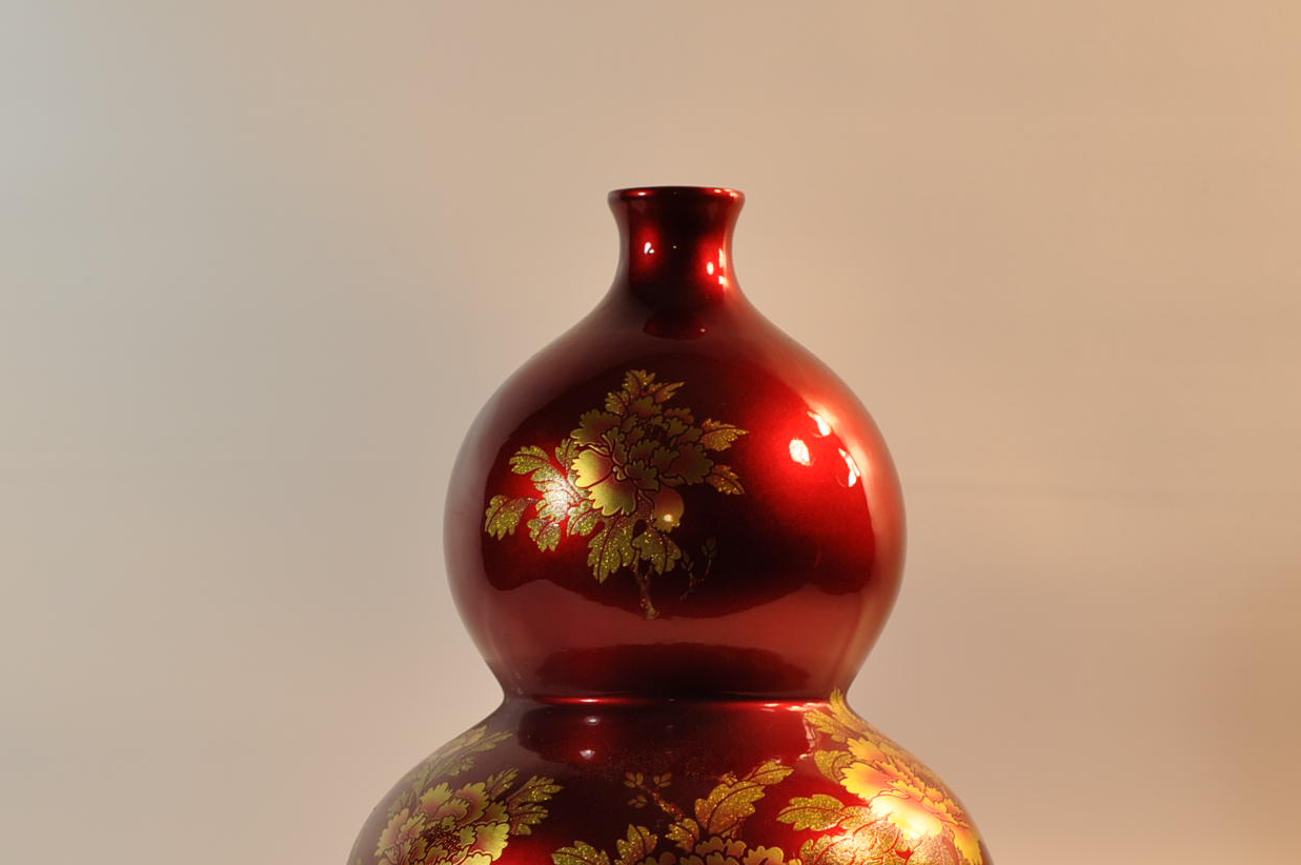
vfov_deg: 10.5
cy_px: 747
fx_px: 4693
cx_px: 688
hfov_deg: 15.8
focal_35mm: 130
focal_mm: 50
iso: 200
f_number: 4
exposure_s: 1/60
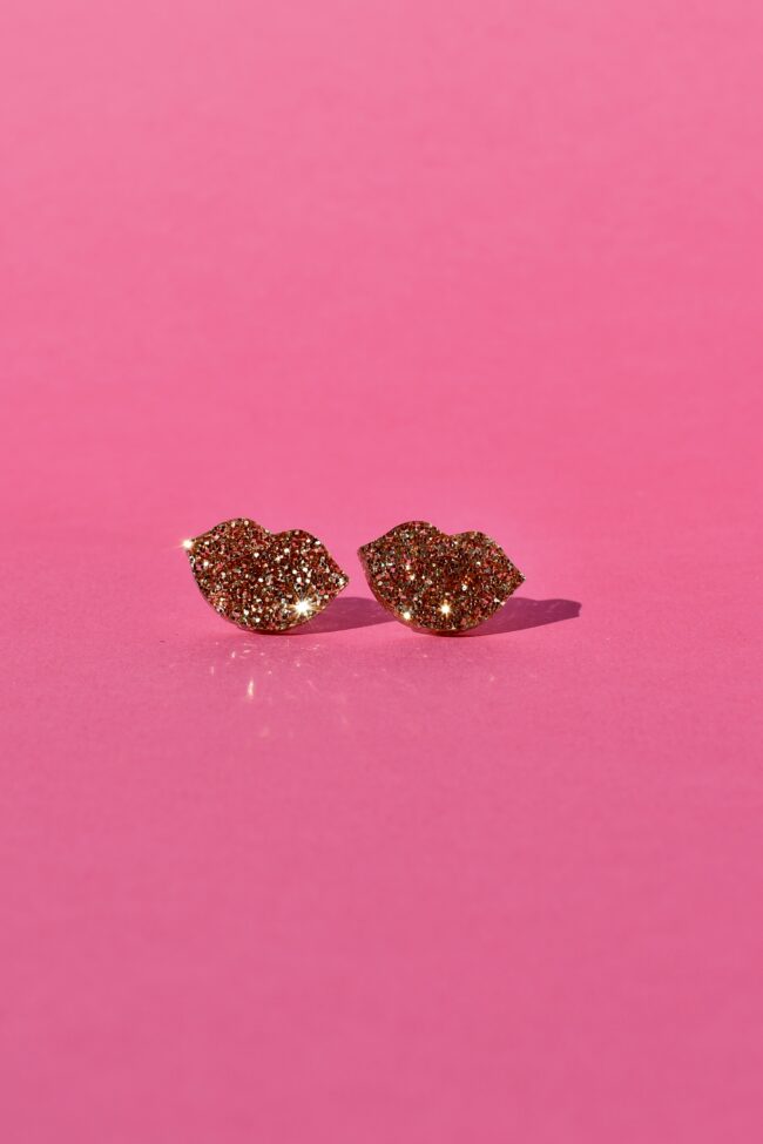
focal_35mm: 70
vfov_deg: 28.8
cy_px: 572
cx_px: 382
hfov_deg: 19.5
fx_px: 2225
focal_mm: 35
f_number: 10
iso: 100
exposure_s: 1/400
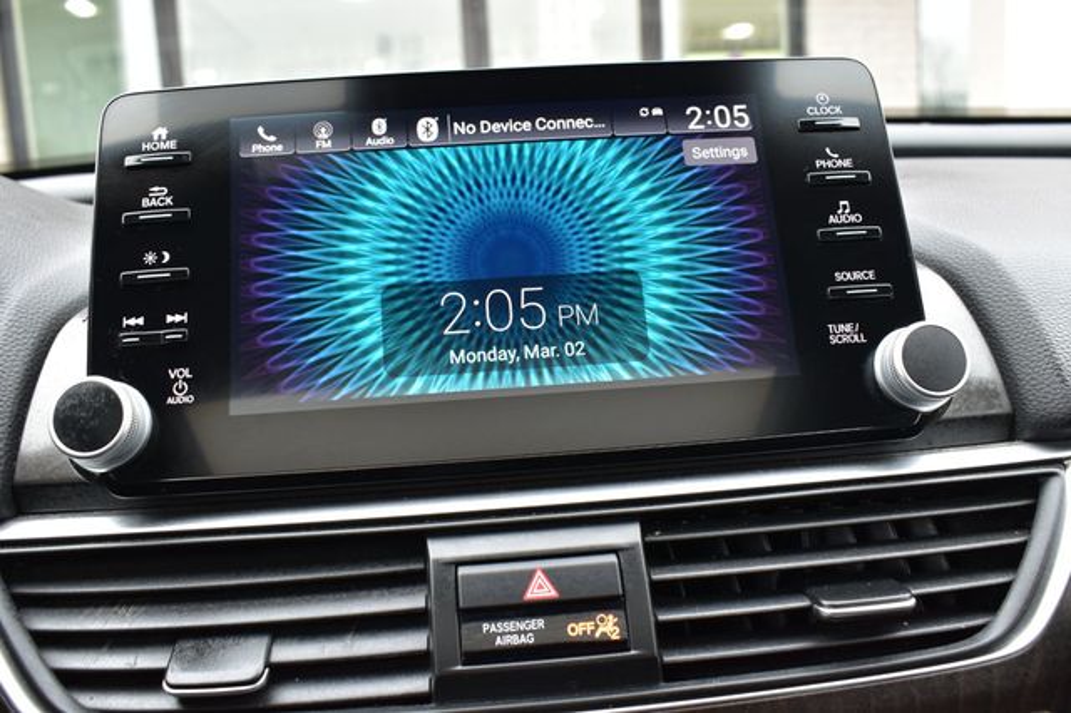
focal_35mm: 33
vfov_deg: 39.9
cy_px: 356
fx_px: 981
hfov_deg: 57.2
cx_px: 536
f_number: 6.3
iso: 400
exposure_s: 1/20
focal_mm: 22
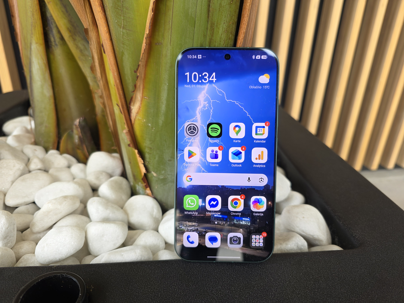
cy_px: 152
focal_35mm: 23
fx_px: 268
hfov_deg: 73.9
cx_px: 202
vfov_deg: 58.9
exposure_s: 1/61
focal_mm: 6.3
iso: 25
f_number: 1.7
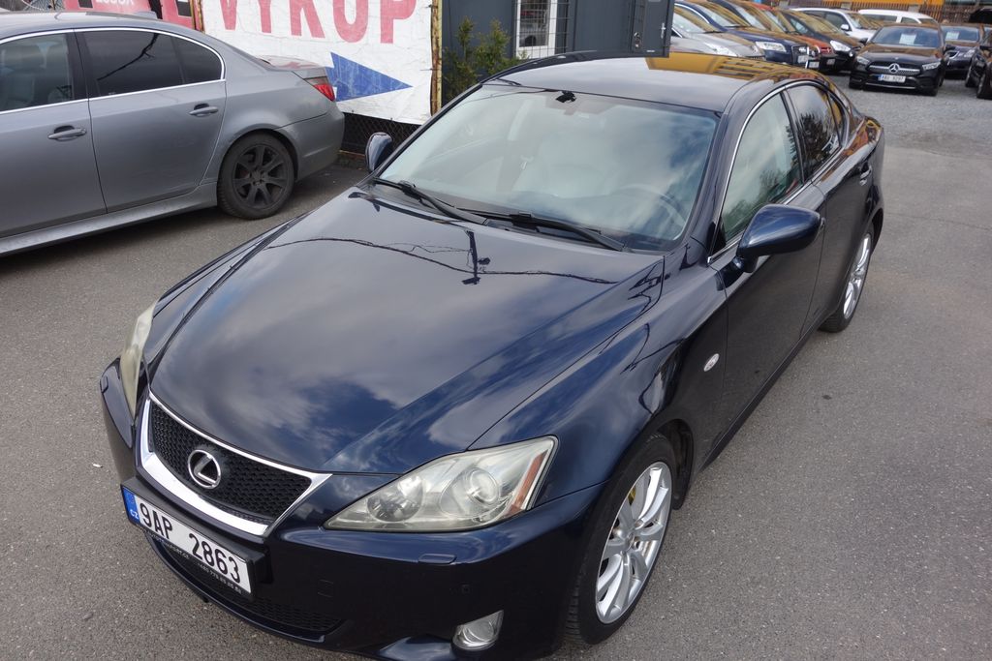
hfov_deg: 65.5
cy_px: 330
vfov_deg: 46.4
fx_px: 772
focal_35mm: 28
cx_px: 496
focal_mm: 10.4
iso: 125
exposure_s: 1/125
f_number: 5.6
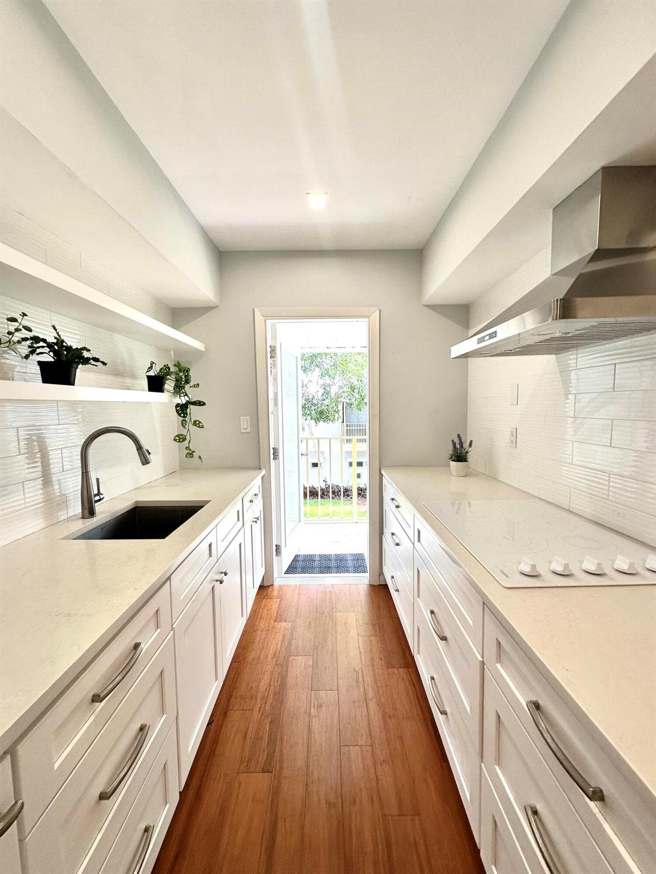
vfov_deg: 102.1
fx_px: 354
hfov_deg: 85.7
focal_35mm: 14
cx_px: 328
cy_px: 437
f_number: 2.2
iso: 64
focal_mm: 2.22
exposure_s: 1/120
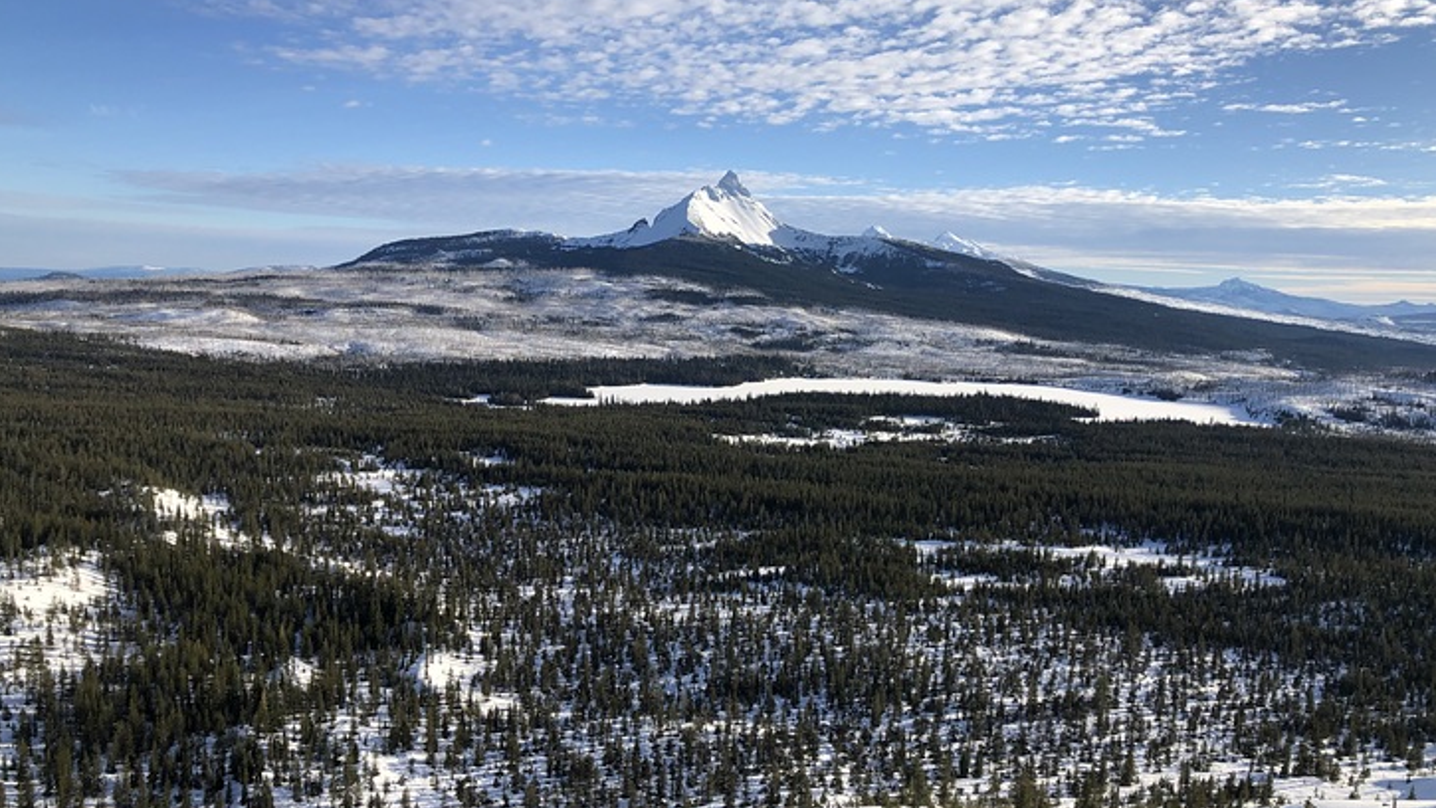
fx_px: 1257
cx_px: 695
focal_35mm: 33
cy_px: 374
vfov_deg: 35.6
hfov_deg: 59.5
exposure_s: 1/2208
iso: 20
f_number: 1.8
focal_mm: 3.99
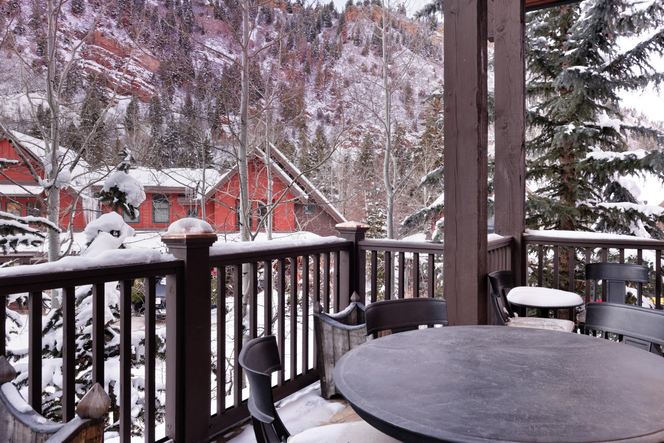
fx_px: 498
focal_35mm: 27
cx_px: 373
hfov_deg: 67.1
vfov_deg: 47.9
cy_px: 208
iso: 1000
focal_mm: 19
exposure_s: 1/100
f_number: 6.3
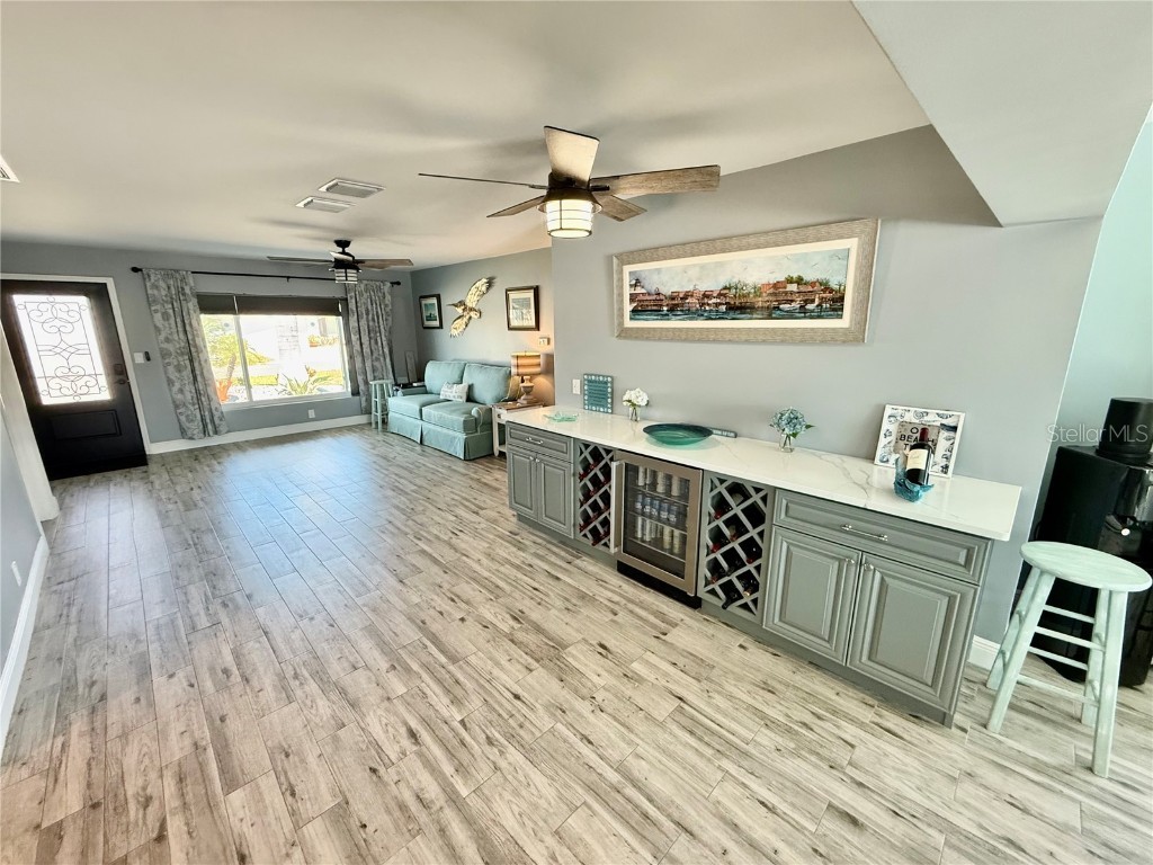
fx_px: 466
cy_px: 432
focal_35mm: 14
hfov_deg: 102.1
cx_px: 576
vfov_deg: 85.7
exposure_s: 1/120
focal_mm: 2.22
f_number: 2.2
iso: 400
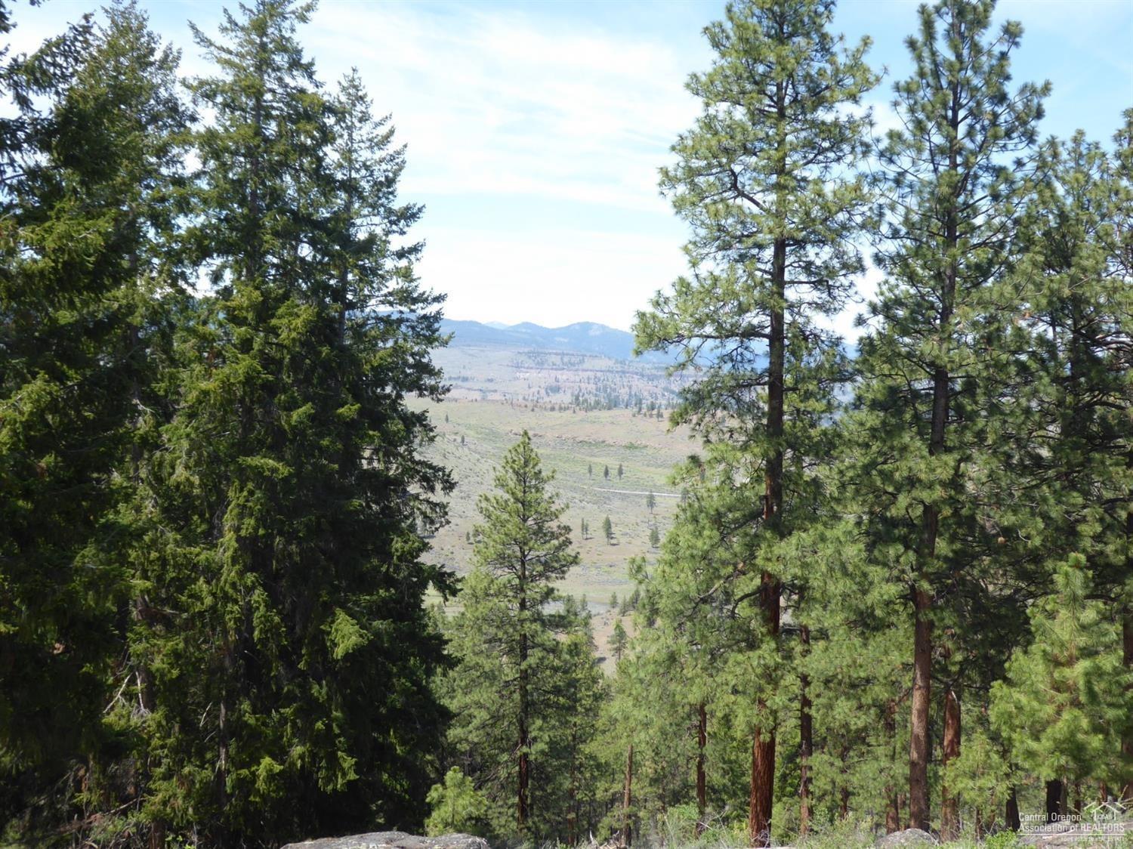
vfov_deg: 38.6
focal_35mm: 37
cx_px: 566
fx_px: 1211
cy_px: 424
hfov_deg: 50.2
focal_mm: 6.7
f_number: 3.7
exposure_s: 1/320
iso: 80
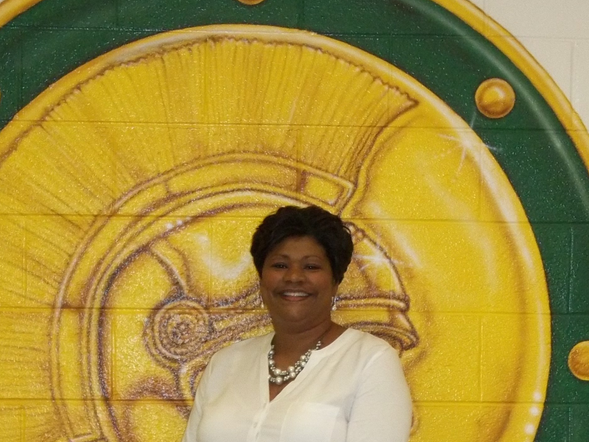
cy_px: 376
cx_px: 259
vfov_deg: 16.1
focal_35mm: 91
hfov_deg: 21.5
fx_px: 1549
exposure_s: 1/40
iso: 250
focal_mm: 6.6
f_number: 4
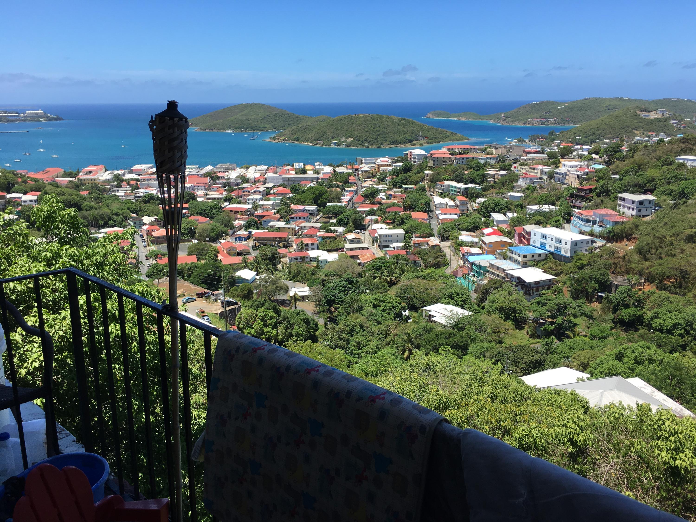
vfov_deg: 48.2
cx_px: 348
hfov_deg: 61.7
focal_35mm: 29
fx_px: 583
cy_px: 261
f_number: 2.2
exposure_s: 1/1282
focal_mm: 4.15
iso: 25
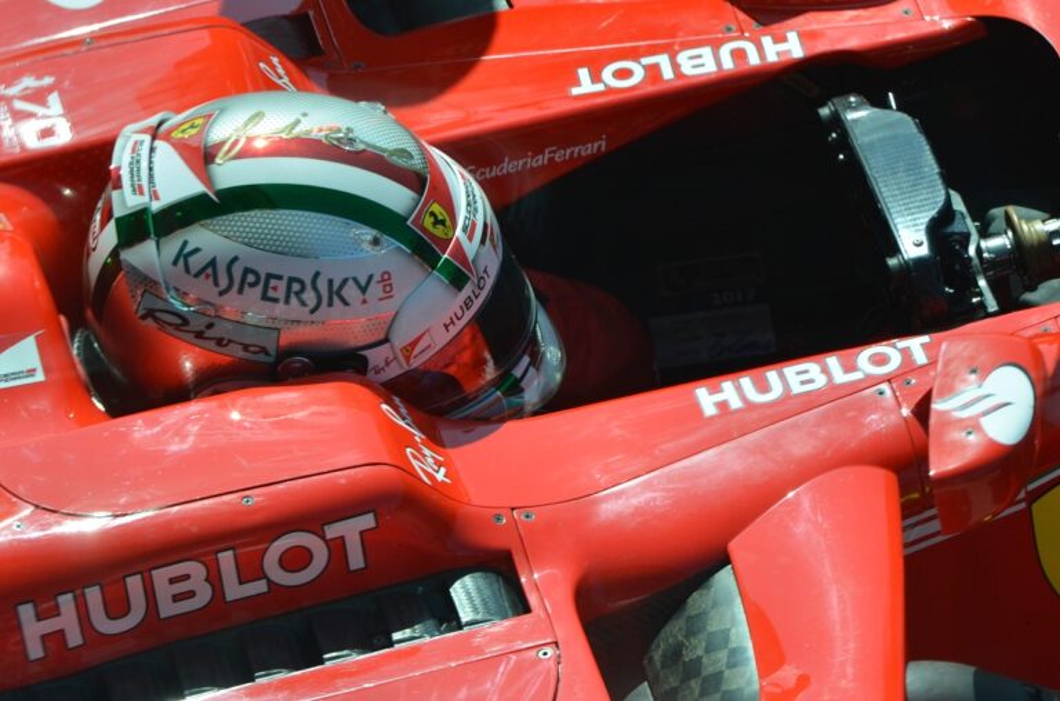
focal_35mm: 300
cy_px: 350
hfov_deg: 6.9
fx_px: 8811
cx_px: 530
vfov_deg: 4.6
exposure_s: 1/1500
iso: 400
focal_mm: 200
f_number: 5.6
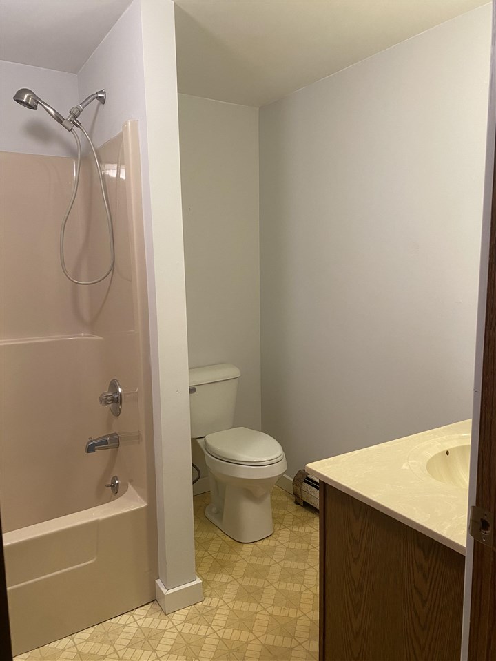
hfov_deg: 53.1
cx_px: 248
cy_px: 330
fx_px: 497
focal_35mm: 26
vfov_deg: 67.3
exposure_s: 1/60
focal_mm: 4.25
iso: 125
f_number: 1.8
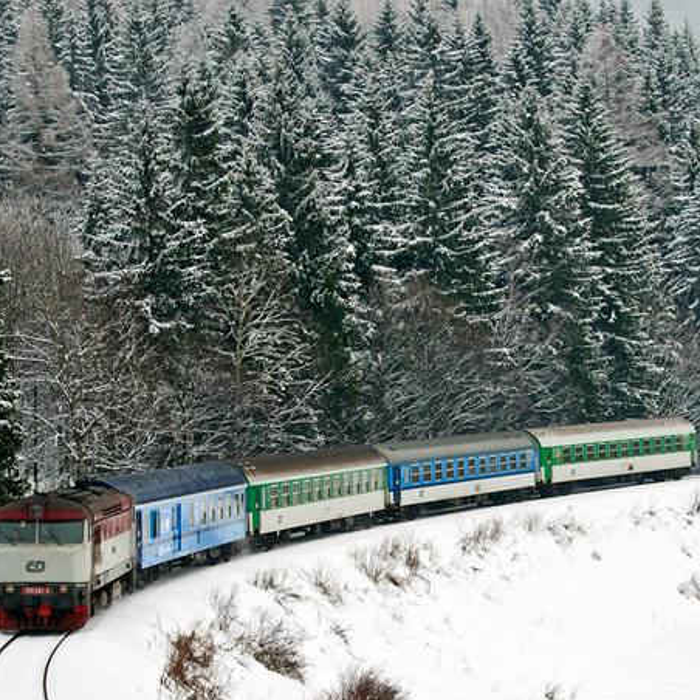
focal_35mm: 127
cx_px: 441
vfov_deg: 13.7
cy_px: 427
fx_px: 2906
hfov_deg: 13.7
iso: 200
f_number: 8
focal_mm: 44
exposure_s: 1/320
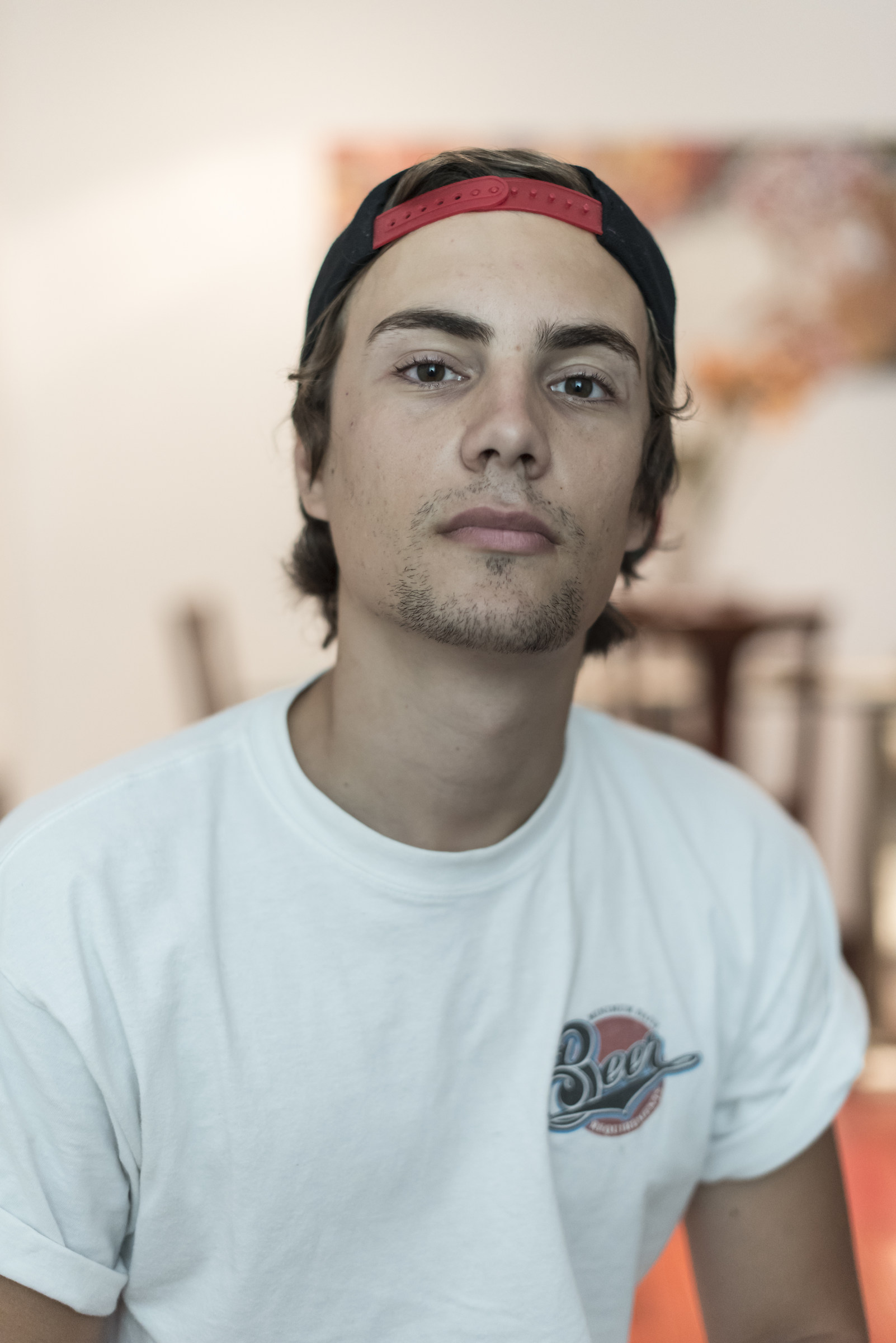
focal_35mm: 50
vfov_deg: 39.6
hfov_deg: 27.0
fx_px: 1865
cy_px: 672
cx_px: 448
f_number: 1.8
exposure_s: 1/125
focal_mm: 50
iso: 2500
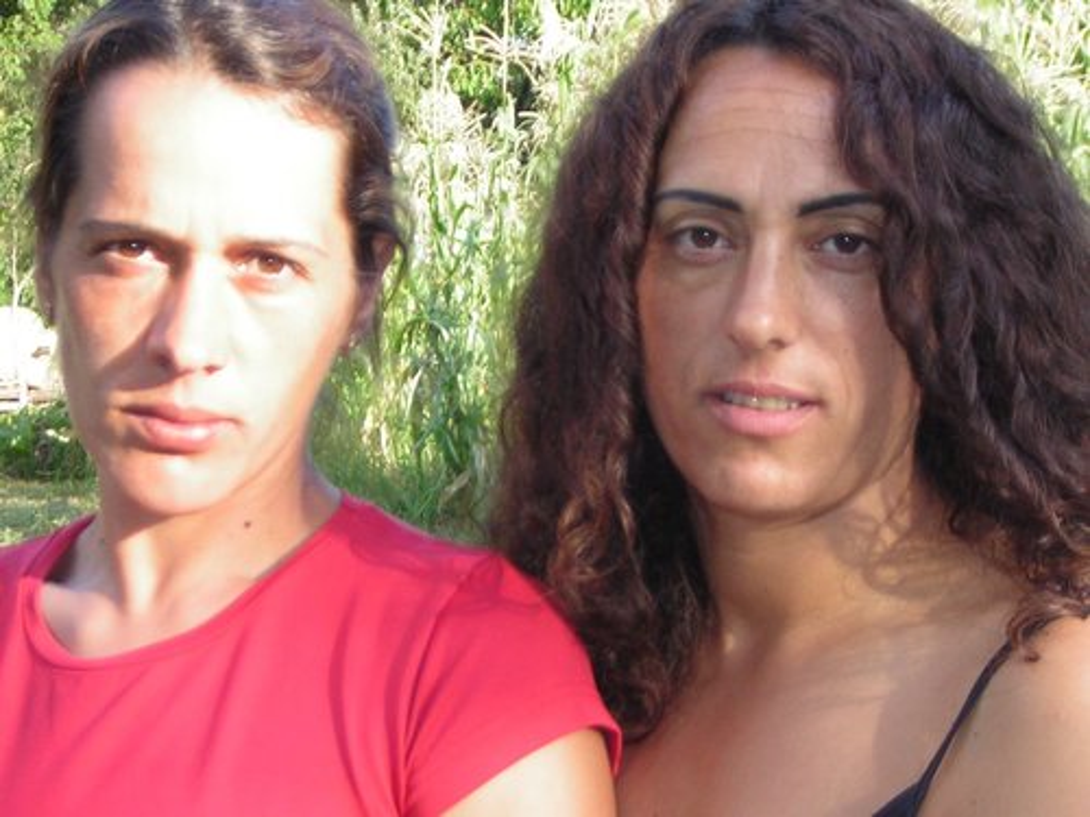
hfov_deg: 18.2
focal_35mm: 108
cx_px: 545
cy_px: 408
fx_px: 3401
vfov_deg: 13.7
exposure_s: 1/66.8
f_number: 4.7
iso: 71
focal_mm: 14.1
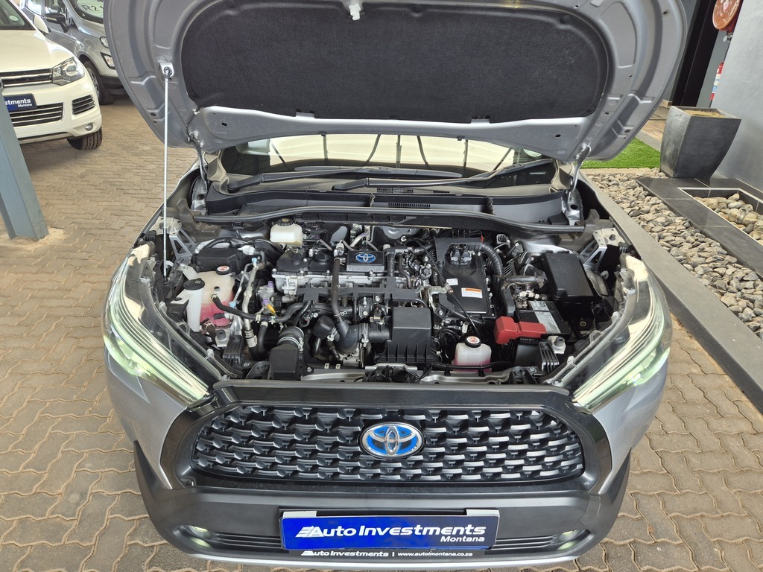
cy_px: 286
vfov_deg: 58.9
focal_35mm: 23
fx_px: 507
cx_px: 382
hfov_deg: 73.9
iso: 32
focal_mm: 5.4
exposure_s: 1/64
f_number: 1.8
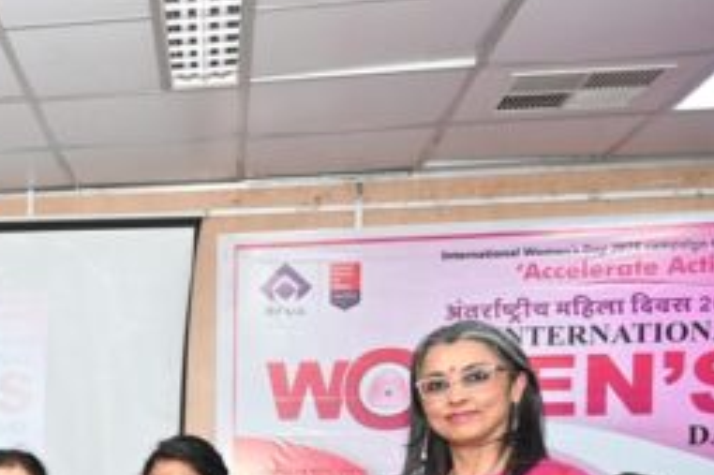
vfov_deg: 18.7
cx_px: -132
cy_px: 552
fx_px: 1373
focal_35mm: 69
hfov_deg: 26.2
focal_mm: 27.5
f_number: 4.2
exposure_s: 1/60
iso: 640
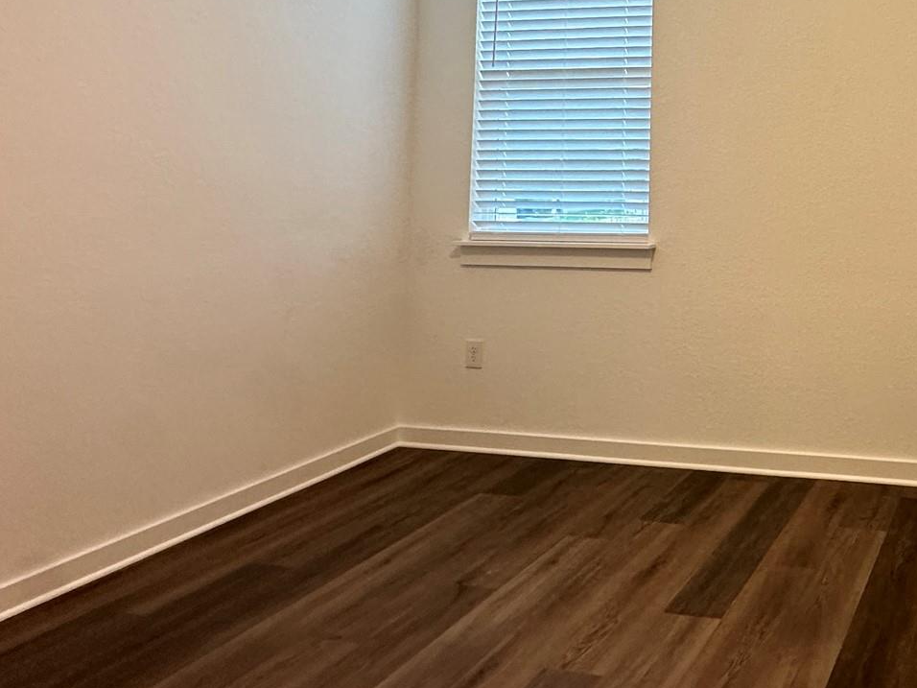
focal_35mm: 30
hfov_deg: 50.8
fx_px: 795
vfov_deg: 43.9
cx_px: 875
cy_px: 109
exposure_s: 1/120
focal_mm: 2.22
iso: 250
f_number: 2.2
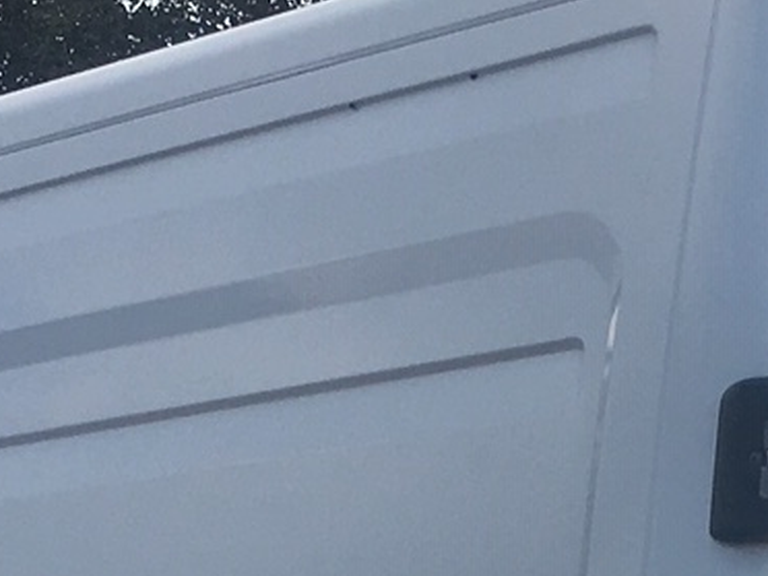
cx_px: 500
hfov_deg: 12.6
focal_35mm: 157
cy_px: 1094
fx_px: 3483
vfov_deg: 9.0
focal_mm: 4.15
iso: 25
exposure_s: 1/1399
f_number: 2.2
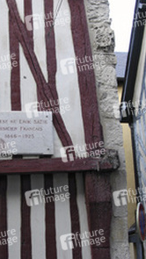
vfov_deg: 32.4
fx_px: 446
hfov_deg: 18.6
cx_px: 59
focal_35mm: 65
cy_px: 130
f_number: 4.5
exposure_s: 1/80
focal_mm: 27
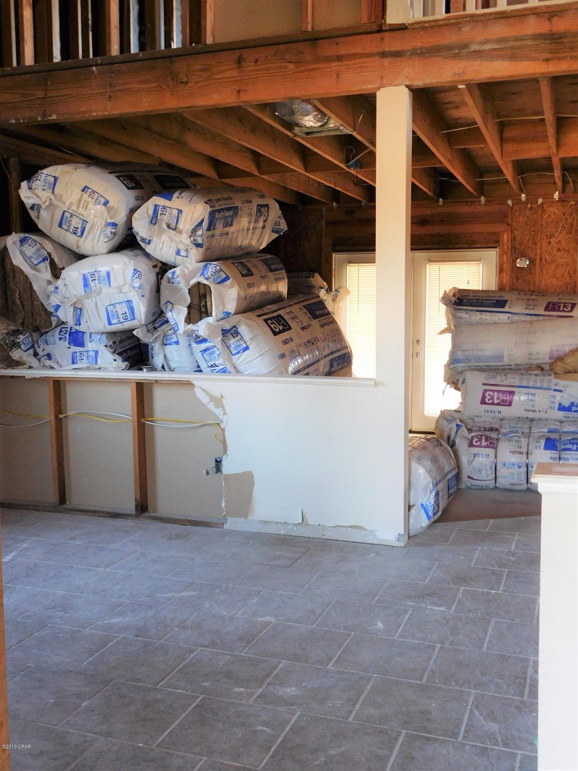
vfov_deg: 51.4
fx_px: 801
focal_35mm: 36
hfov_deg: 39.7
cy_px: 386
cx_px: 289
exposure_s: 1/30
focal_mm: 6.3
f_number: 3.5
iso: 250
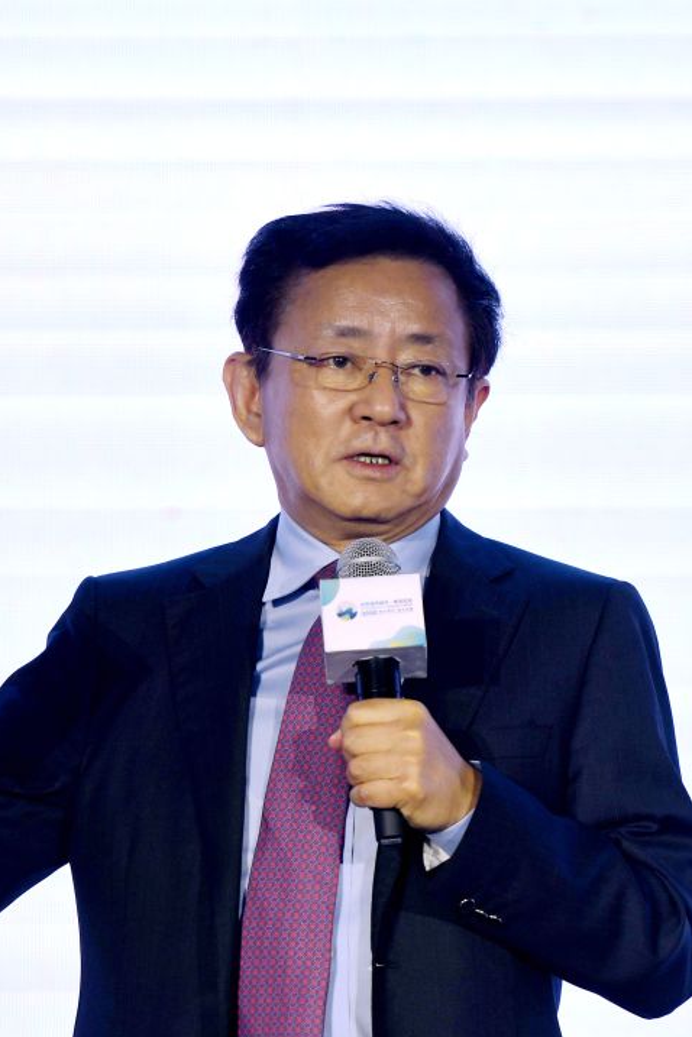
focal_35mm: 429
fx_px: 12369
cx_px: 339
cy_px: 519
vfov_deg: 4.8
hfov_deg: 3.2
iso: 220
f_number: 2.8
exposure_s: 1/320
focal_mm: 190
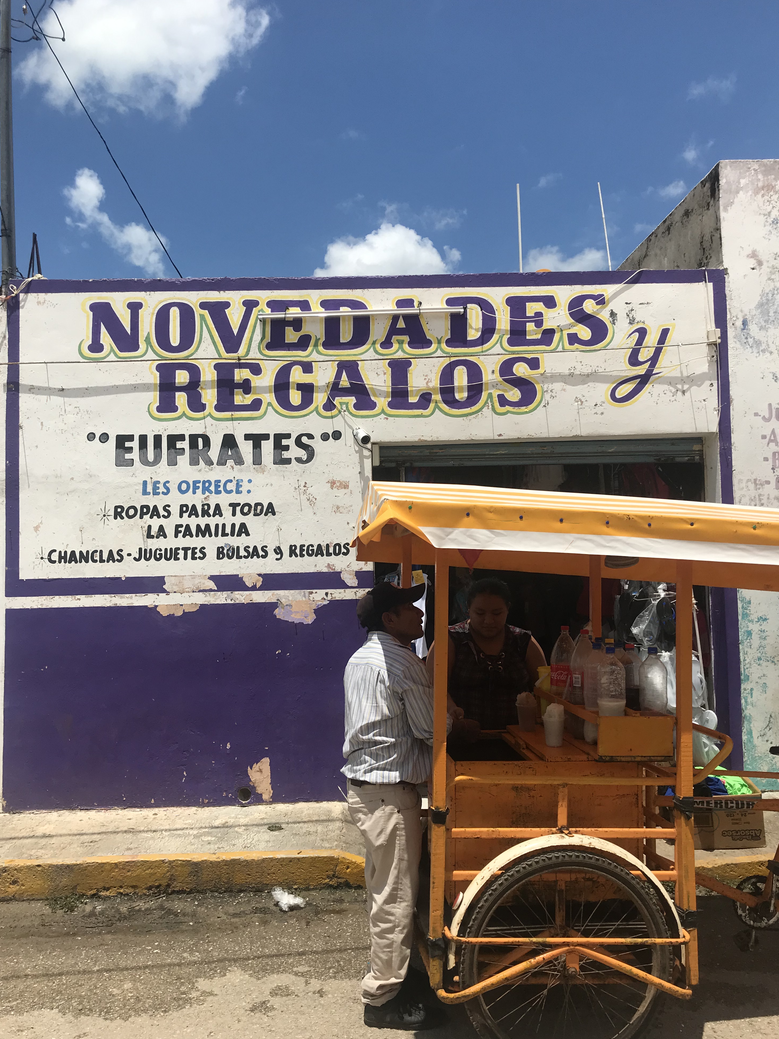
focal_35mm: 29
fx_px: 870
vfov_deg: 61.7
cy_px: 514
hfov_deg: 48.2
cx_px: 389
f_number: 1.8
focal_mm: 3.99
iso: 20
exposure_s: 1/4566
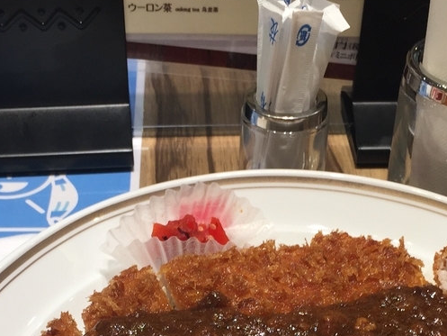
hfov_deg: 27.8
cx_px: 219
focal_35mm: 70
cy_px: 370
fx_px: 904
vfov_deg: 20.1
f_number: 2.2
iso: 40
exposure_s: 1/60
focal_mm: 4.15
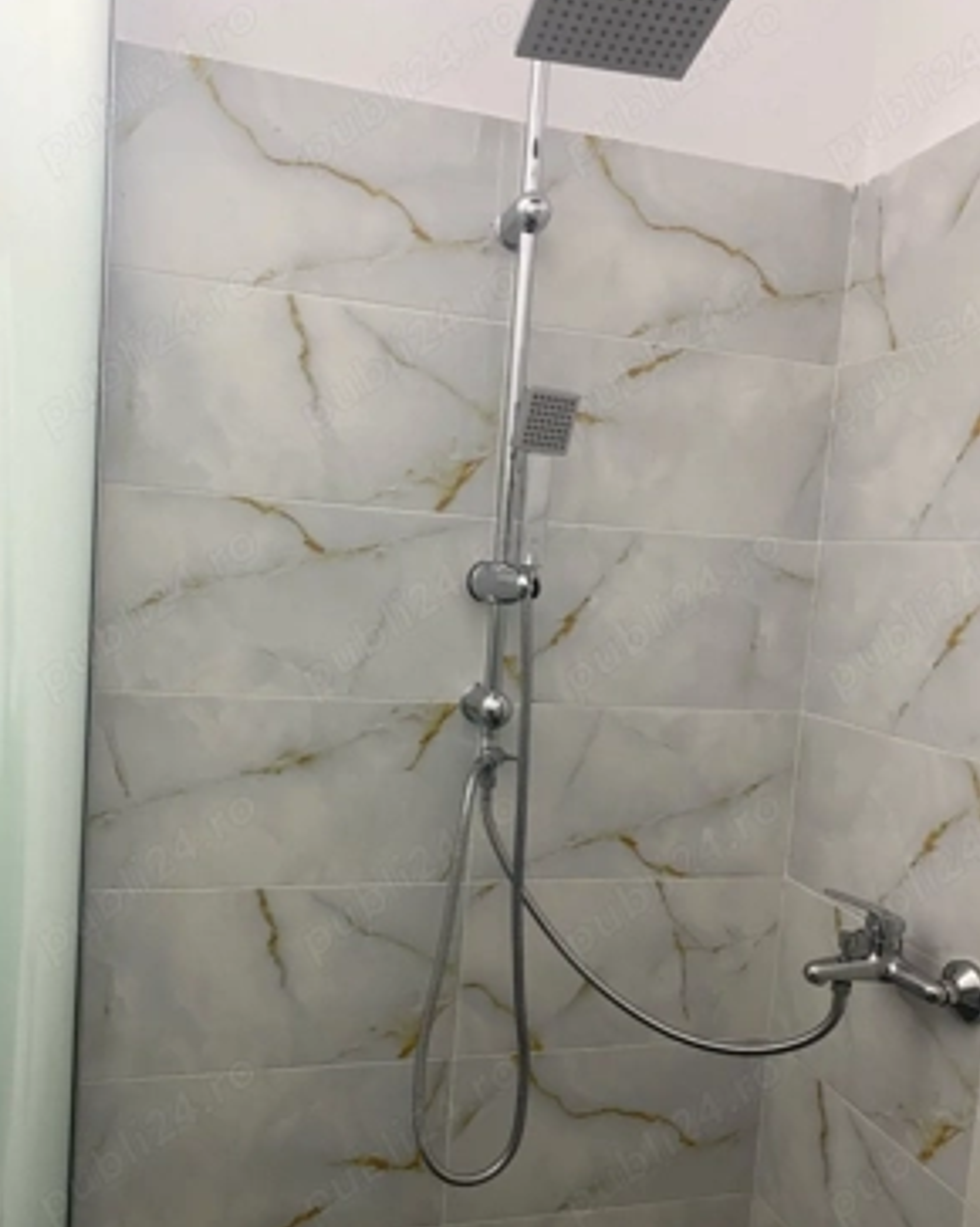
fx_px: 1016
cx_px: 476
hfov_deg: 51.5
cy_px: 652
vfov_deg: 62.2
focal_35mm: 28
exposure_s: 1/50
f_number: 1.8
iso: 64
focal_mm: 4.25
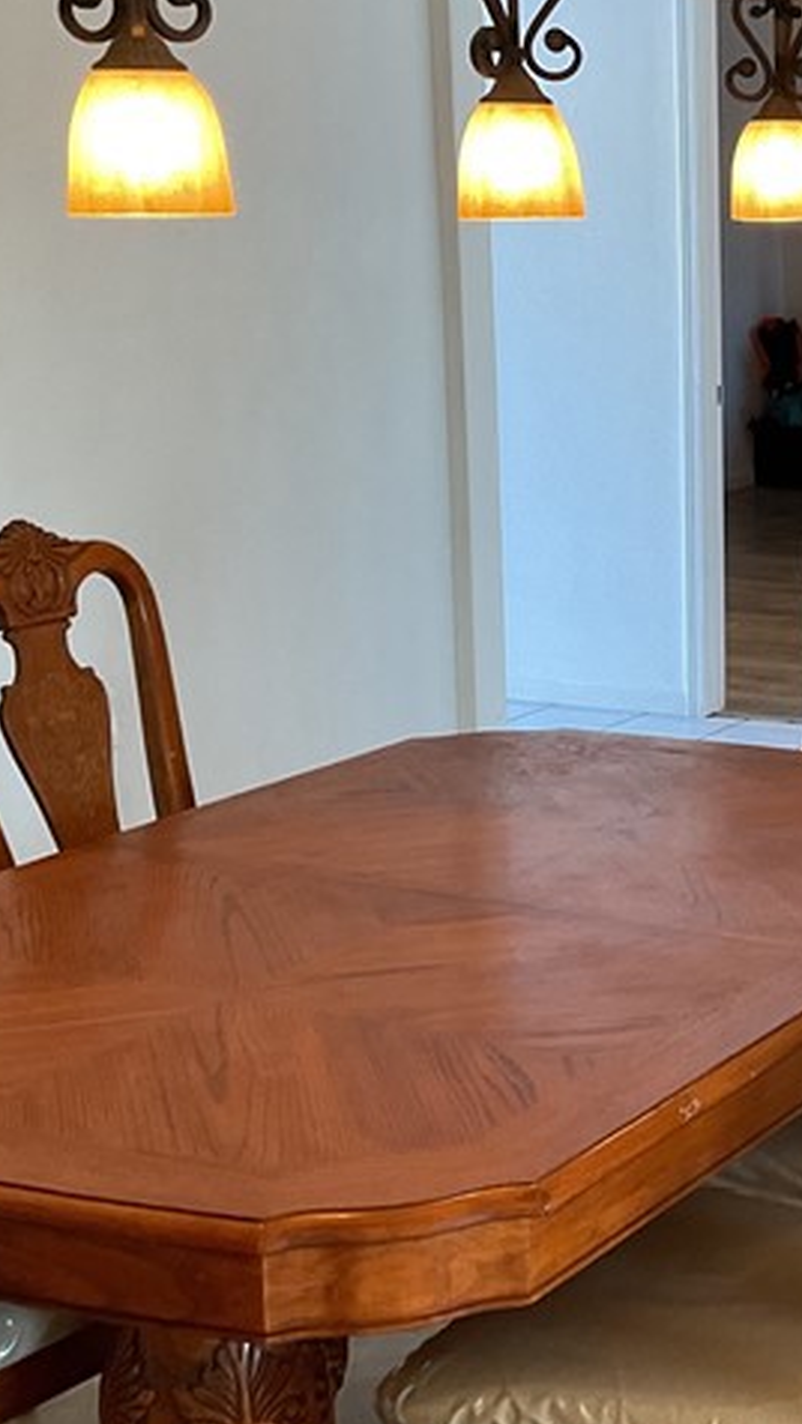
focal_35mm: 68
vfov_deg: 31.0
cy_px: 697
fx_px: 2569
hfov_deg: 17.0
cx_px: 961
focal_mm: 3
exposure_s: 1/50
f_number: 1.8
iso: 64
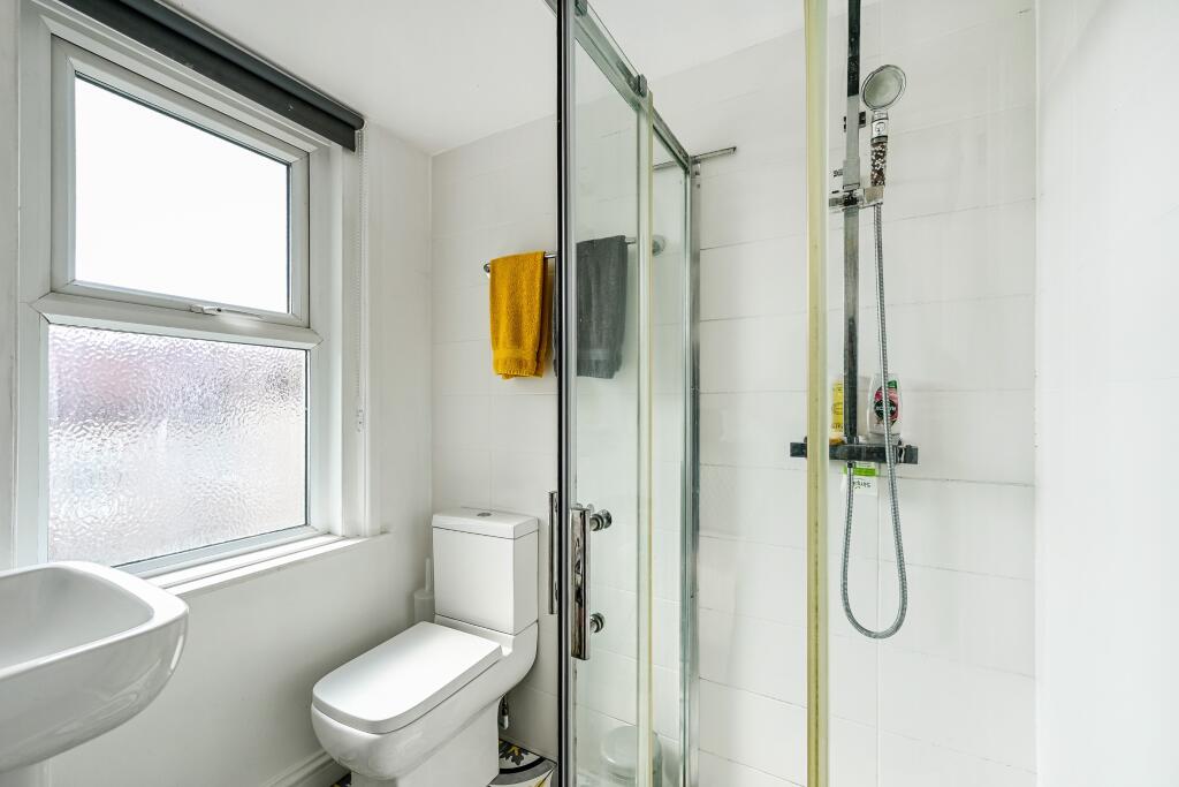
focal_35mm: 14
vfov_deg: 81.2
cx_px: 590
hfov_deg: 104.2
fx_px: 459
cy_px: 394
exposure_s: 1/15
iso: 100
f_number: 8
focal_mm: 14
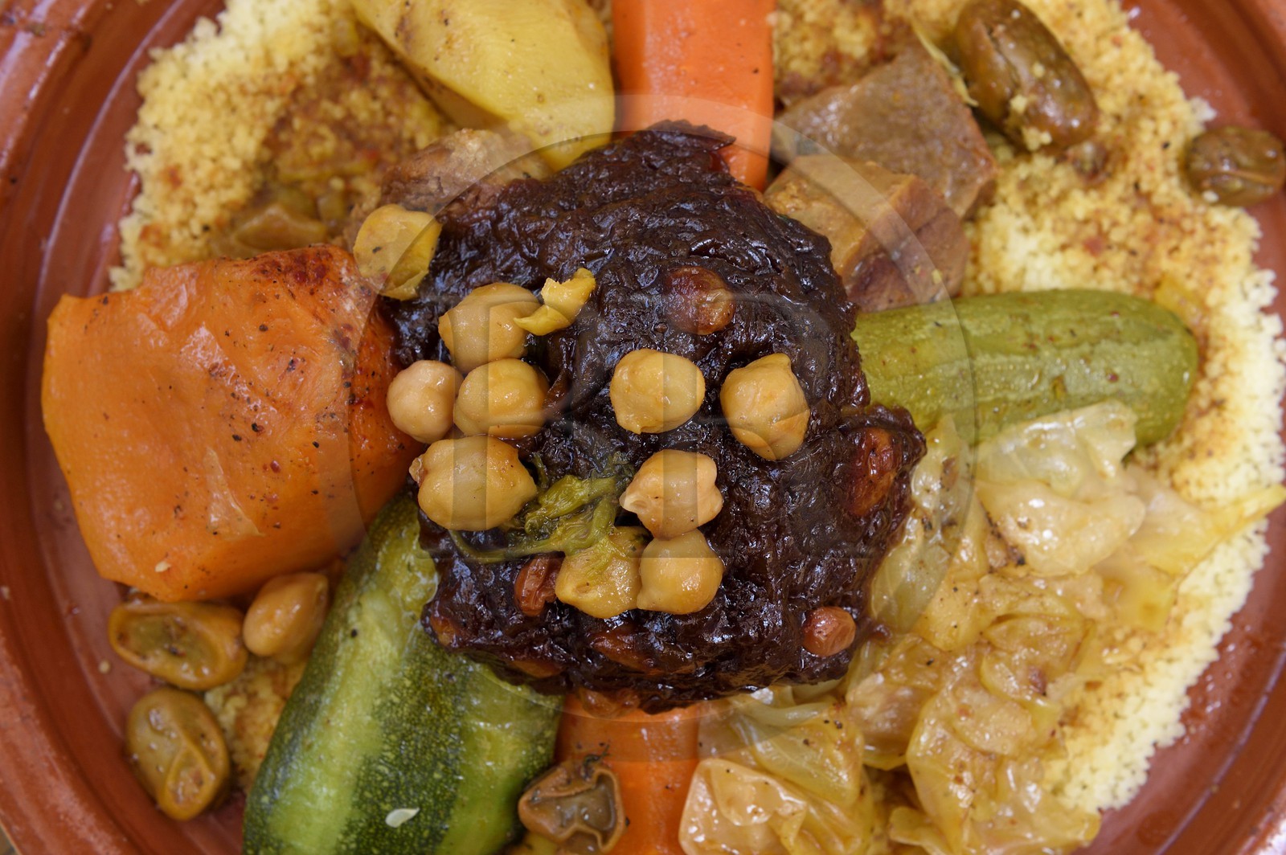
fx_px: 1856
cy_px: 428
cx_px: 643
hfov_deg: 38.2
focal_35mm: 52
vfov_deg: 25.9
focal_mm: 52
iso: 800
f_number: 10
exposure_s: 1/125
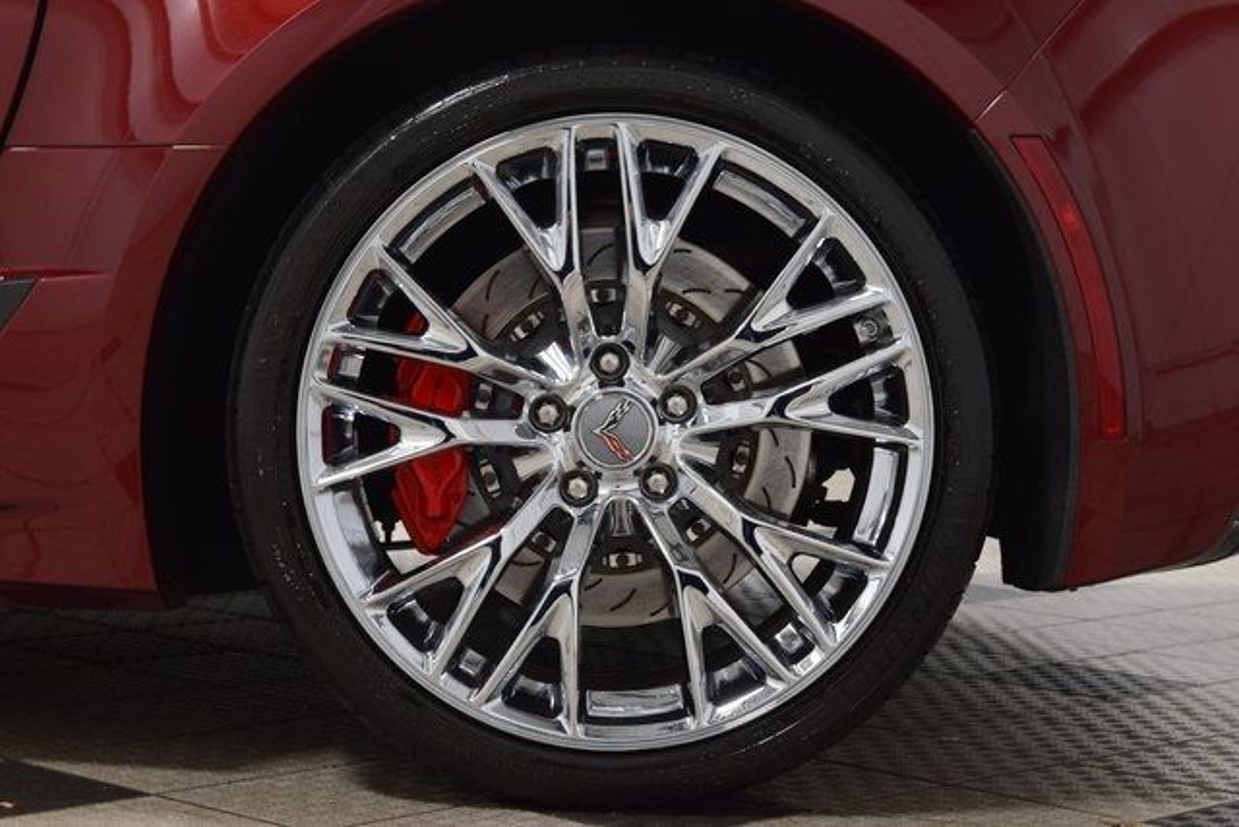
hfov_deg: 26.0
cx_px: 620
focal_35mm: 78
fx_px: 2685
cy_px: 414
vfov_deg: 17.5
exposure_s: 1/15
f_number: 6.3
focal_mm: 52
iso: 640
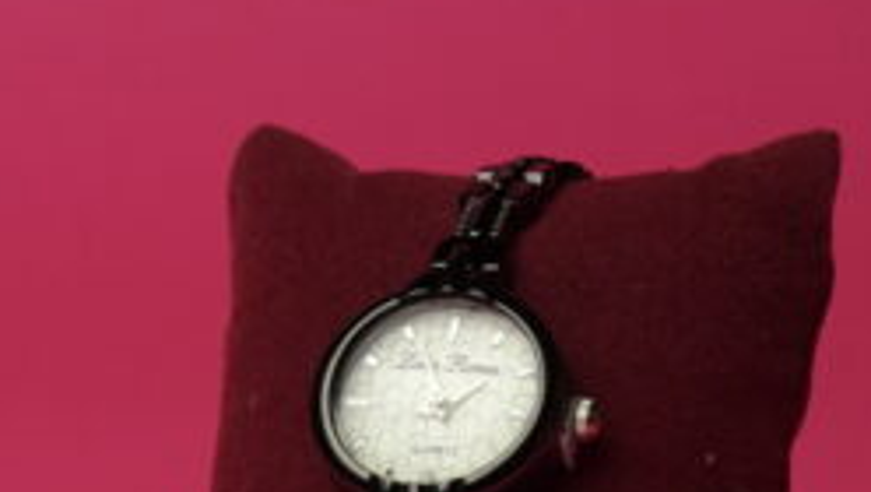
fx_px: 7905
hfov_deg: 6.3
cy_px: 541
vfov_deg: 3.6
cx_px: 204
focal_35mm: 342
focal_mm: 90
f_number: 11
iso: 2500
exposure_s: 1/500
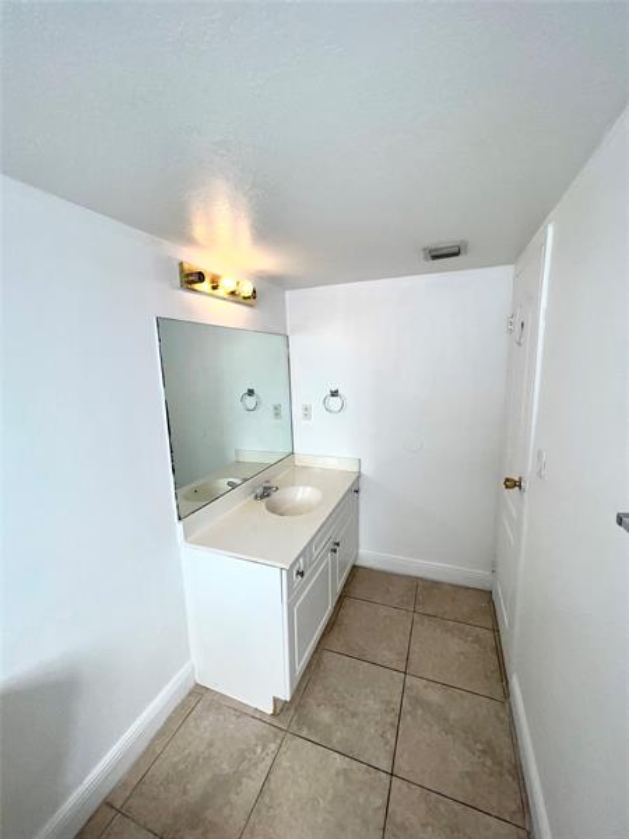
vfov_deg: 106.2
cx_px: 314
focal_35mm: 13
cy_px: 420
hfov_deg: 89.9
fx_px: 315
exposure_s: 1/122
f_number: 1.8
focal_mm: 1.57
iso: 25
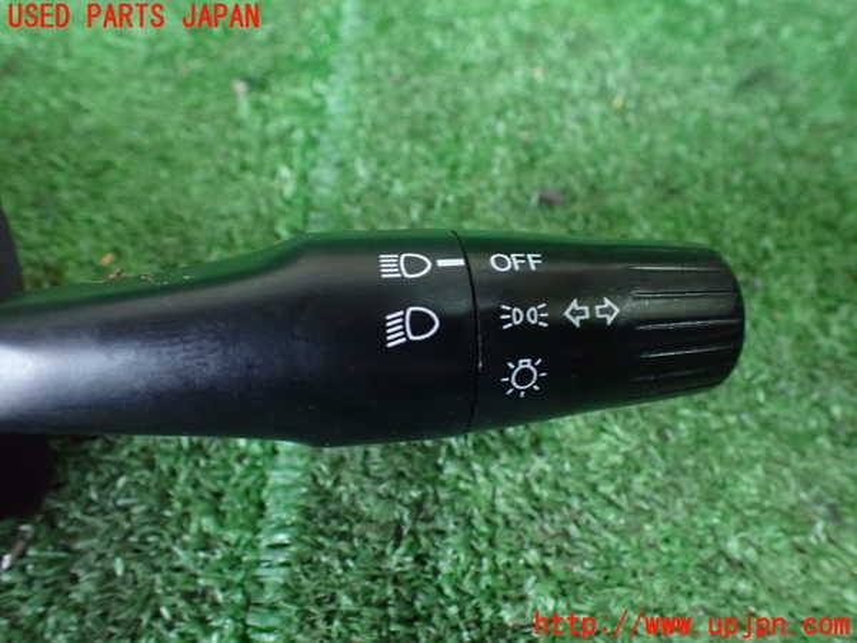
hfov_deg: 60.0
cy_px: 322
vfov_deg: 46.8
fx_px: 743
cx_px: 428
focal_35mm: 30
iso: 1000
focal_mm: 5.4
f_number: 2.3
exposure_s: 1/30
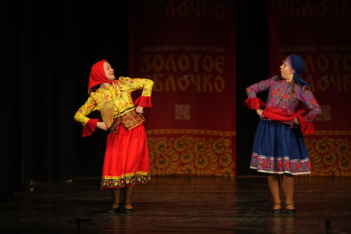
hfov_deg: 11.1
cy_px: 117
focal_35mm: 185
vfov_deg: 7.4
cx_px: 176
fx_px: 1804
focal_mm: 185
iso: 4000
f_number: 2.8
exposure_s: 1/500
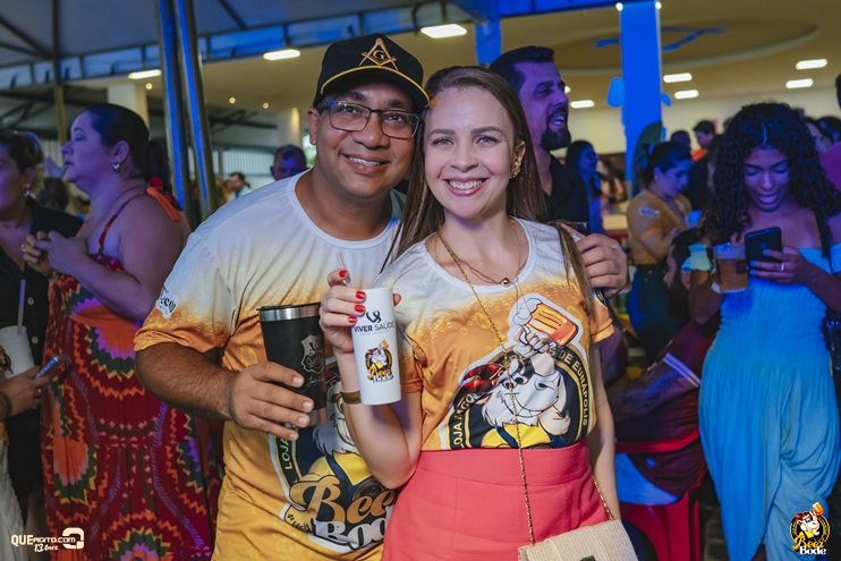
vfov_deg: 36.9
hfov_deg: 53.1
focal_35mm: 36
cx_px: 420
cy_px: 280
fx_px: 841
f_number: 2.5
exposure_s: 1/500
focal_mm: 24
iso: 2500
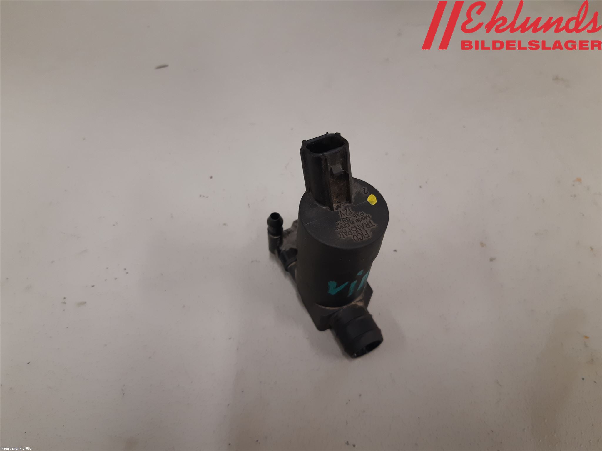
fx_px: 452
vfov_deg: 53.1
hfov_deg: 67.3
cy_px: 226
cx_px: 301
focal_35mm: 26
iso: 100
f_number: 1.7
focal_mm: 3.93
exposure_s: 1/50
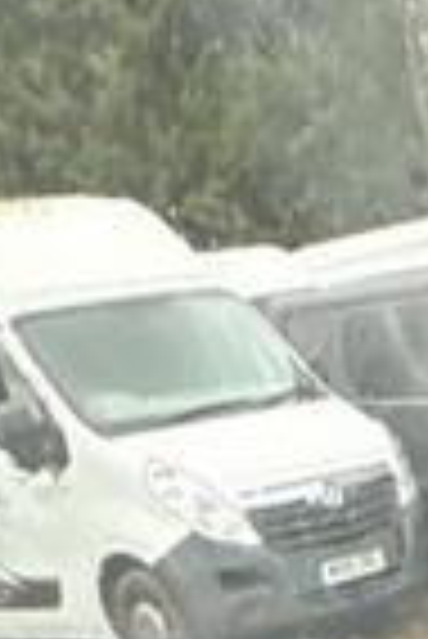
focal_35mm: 92
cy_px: 1278
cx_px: 761
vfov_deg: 16.7
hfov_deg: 13.4
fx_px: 1637
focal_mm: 2.22
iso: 250
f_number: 2.2
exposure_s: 1/60
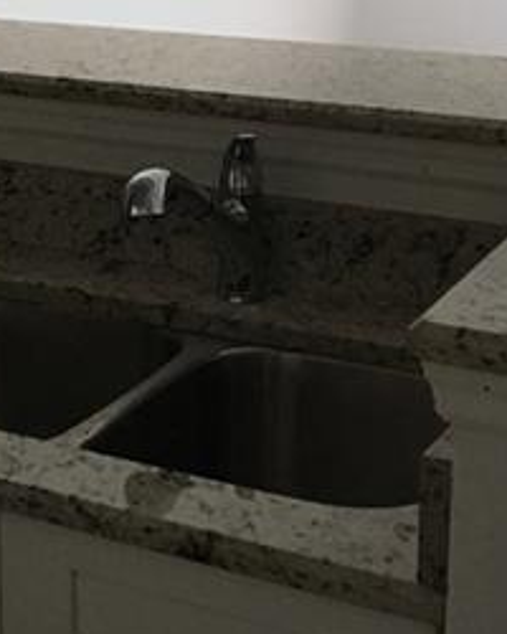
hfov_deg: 17.3
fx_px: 1632
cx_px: 8
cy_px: 119
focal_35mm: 87
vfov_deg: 21.7
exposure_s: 1/24
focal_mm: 4.15
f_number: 2.2
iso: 200
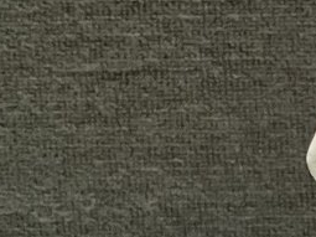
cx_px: 727
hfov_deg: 10.2
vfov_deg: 8.3
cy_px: 414
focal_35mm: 172
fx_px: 1569
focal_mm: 3
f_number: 1.8
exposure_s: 1/60
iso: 200
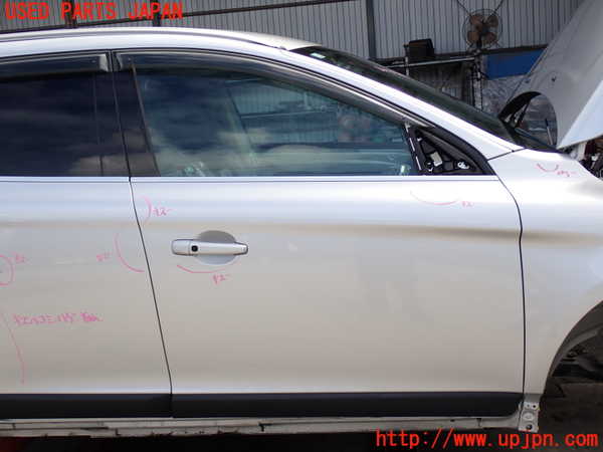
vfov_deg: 32.9
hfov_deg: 42.9
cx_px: 302
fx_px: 766
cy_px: 226
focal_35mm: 44
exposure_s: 1/320
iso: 100
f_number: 4
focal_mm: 7.84
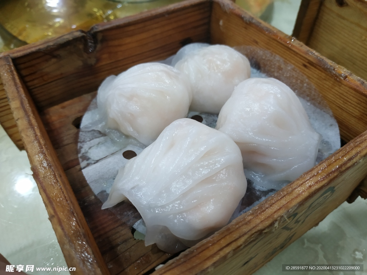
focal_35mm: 24
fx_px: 254
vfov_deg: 56.8
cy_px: 138
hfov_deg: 71.6
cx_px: 184
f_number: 1.9
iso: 250
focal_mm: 3.94
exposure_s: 1/24
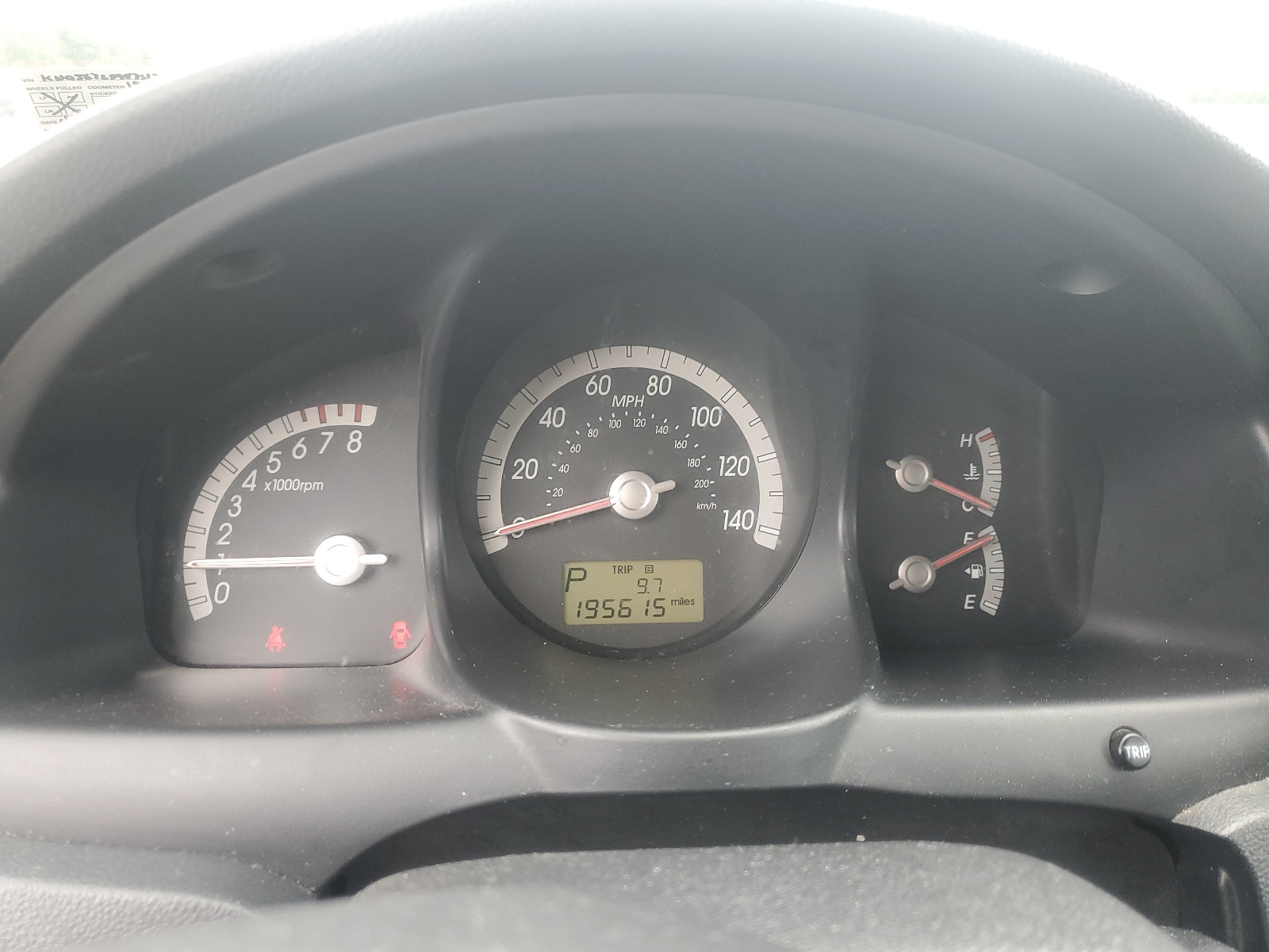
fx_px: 953
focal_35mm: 26
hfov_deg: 67.3
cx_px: 634
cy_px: 476
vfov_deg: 53.1
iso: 71
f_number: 1.5
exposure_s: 1/120
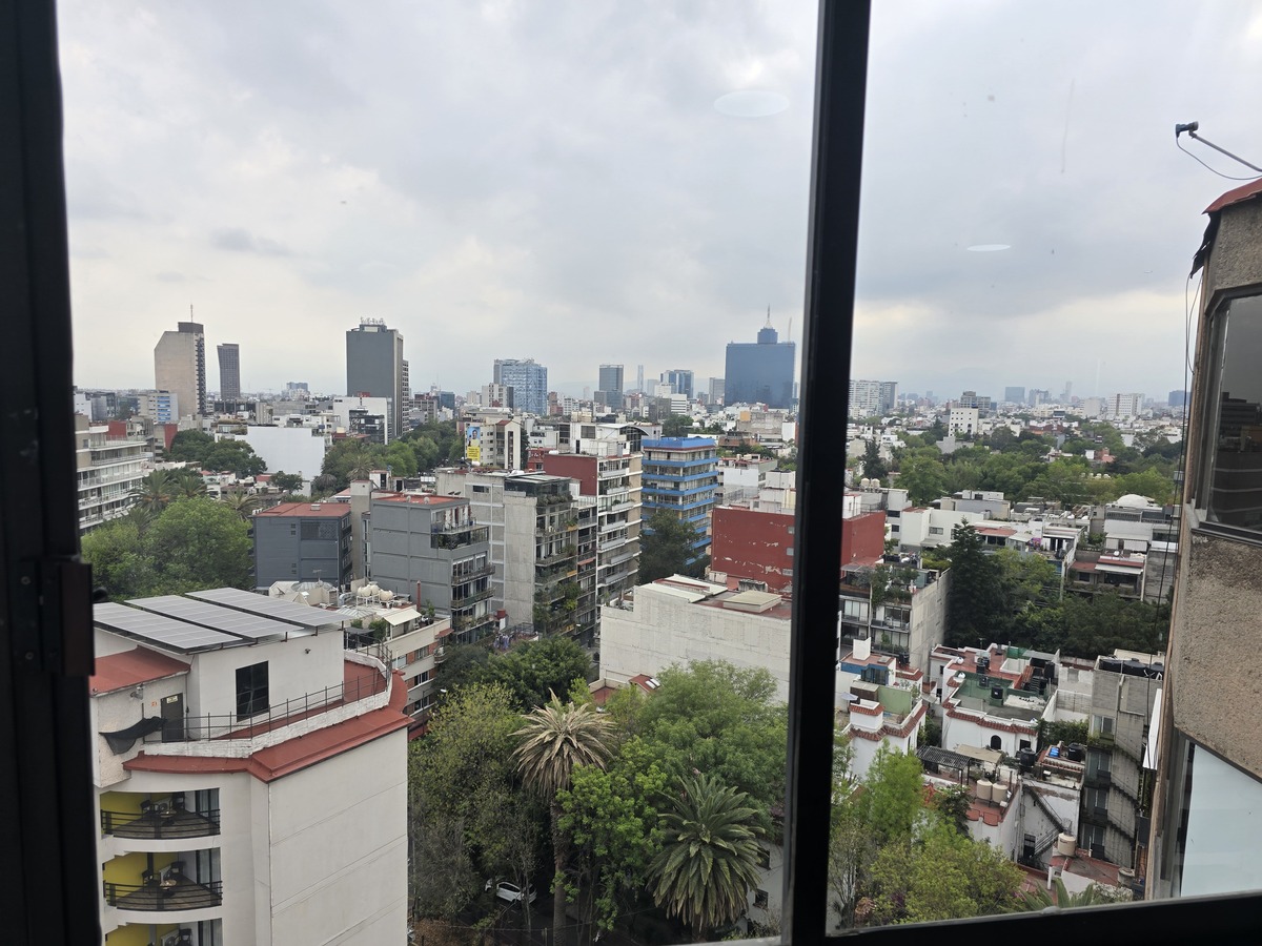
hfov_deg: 73.9
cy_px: 473
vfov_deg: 58.9
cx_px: 631
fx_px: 839
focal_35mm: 23
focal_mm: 6.3
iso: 12
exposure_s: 1/398
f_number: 1.7
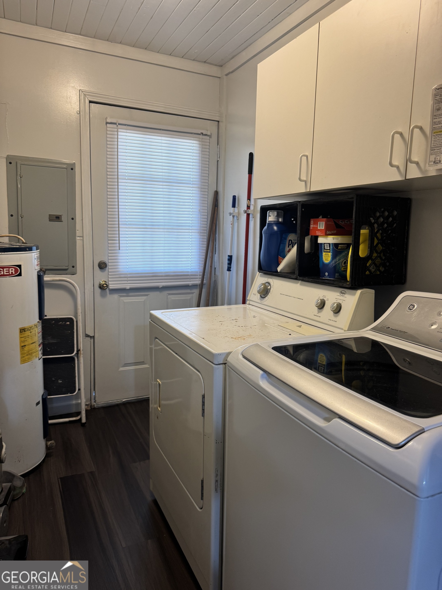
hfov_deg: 56.8
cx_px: 221
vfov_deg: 71.6
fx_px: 409
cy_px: 295
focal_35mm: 24
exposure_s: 1/60
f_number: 1.78
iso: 100
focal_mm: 6.76
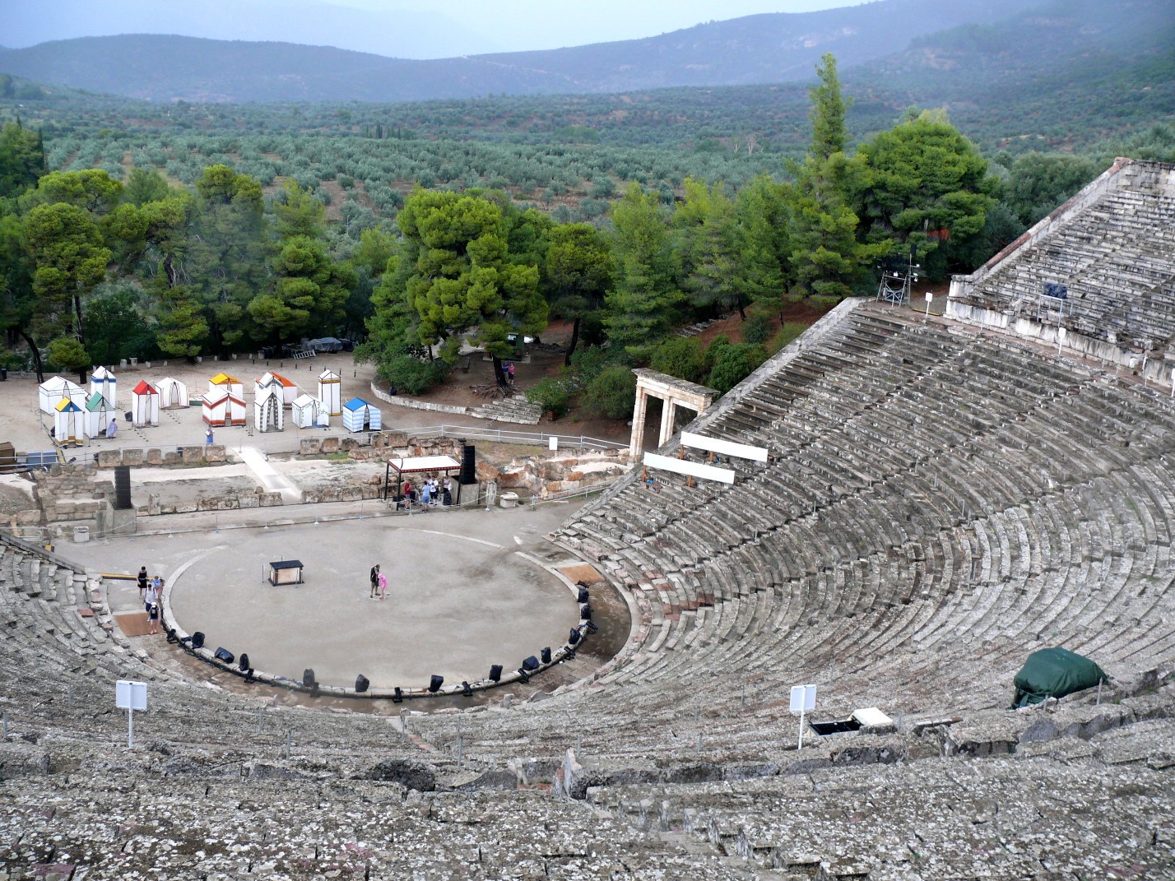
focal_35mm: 36
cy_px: 442
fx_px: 1222
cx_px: 600
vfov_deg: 39.7
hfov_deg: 51.4
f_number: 2.8
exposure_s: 1/40
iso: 100
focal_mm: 7.4
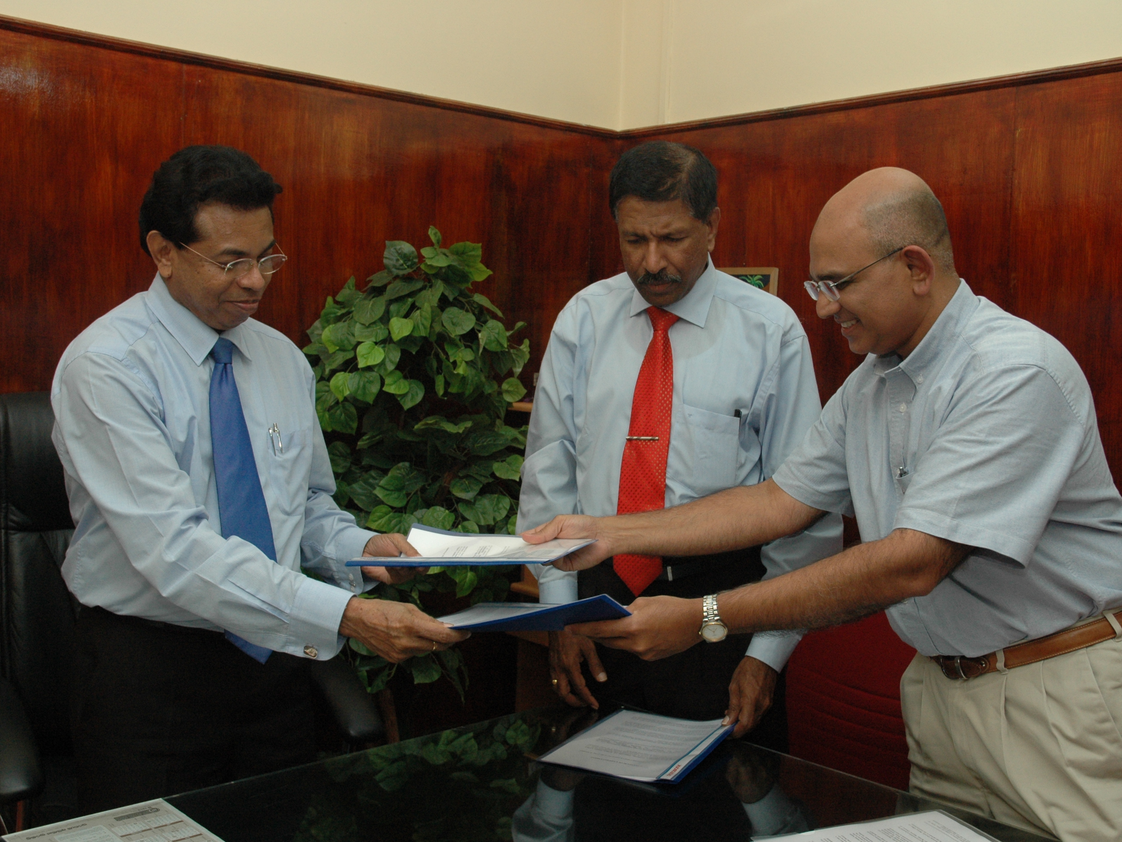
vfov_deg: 36.0
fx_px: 1297
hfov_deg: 46.8
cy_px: 425
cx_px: 582
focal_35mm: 40
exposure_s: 1/60
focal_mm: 24
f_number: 5.6
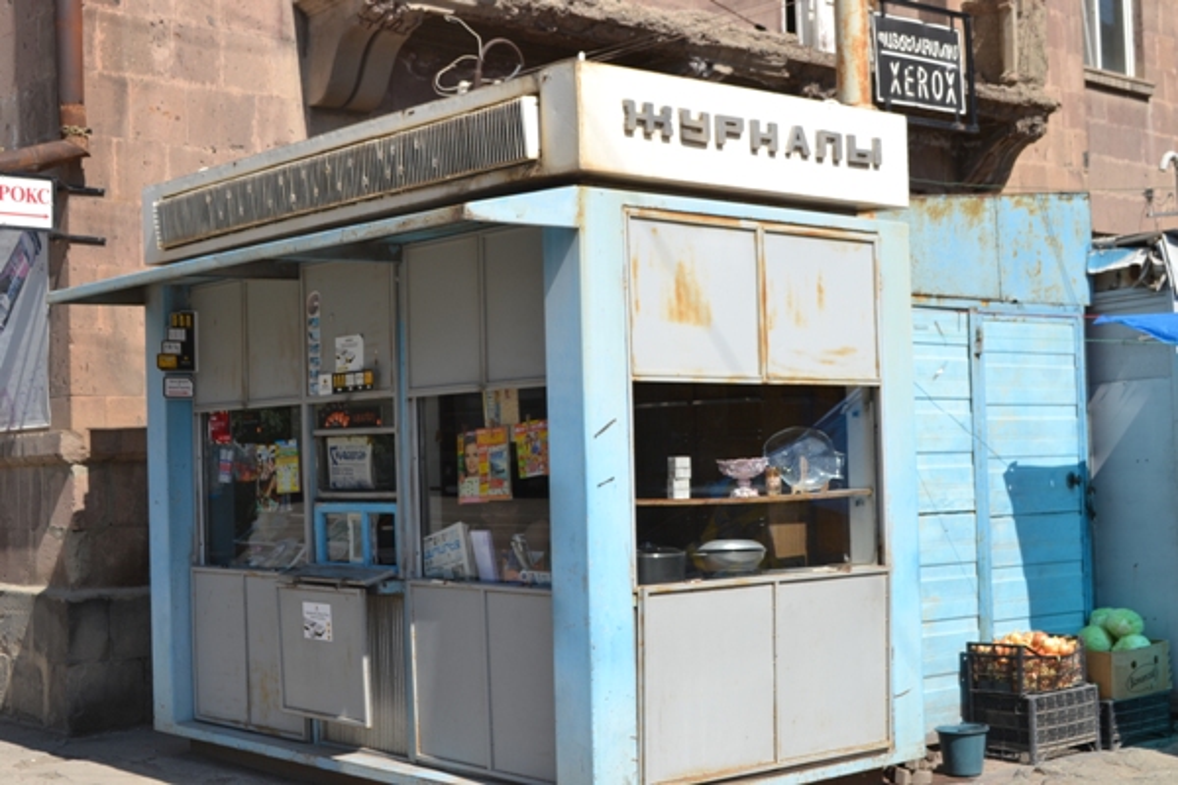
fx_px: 1669
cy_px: 392
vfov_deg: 26.5
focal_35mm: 51
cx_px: 589
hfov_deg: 38.9
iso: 100
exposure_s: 1/200
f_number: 9
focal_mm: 34
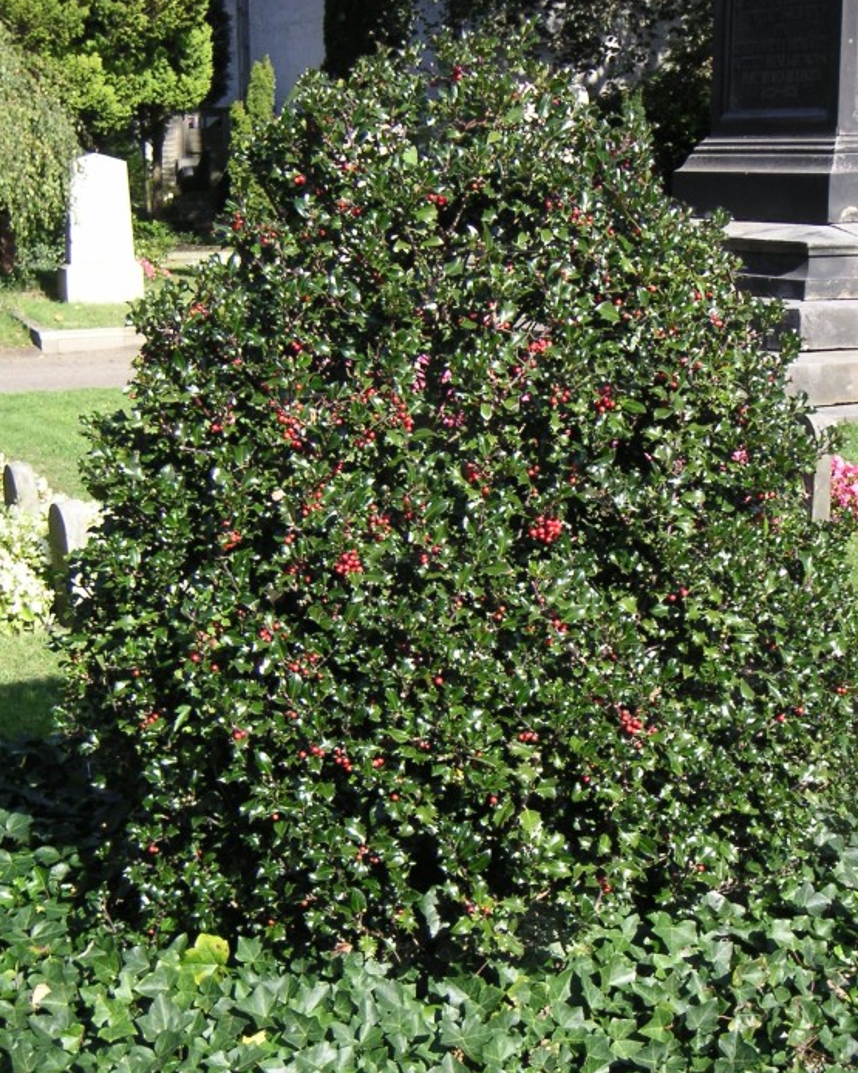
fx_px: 2095
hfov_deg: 23.1
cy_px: 591
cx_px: 467
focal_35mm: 66
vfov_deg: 28.7
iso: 50
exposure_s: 1/350
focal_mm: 8.5
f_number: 3
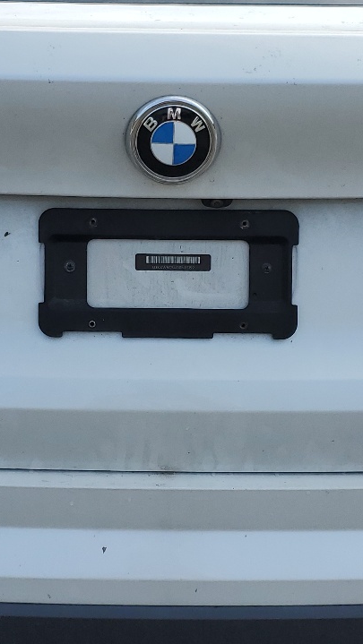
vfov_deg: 33.3
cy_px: 322
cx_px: 169
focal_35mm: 63
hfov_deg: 19.1
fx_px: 1077
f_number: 1.5
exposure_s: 1/2000
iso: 50
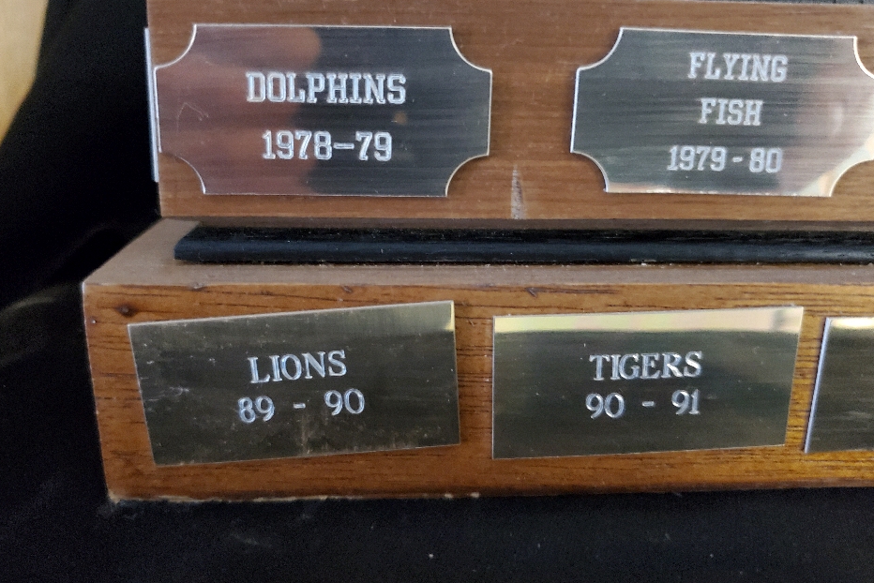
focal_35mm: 29
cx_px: 436
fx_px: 704
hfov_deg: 63.6
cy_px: 268
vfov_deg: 45.0
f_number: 1.5
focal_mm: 4.3
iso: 500
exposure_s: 1/13
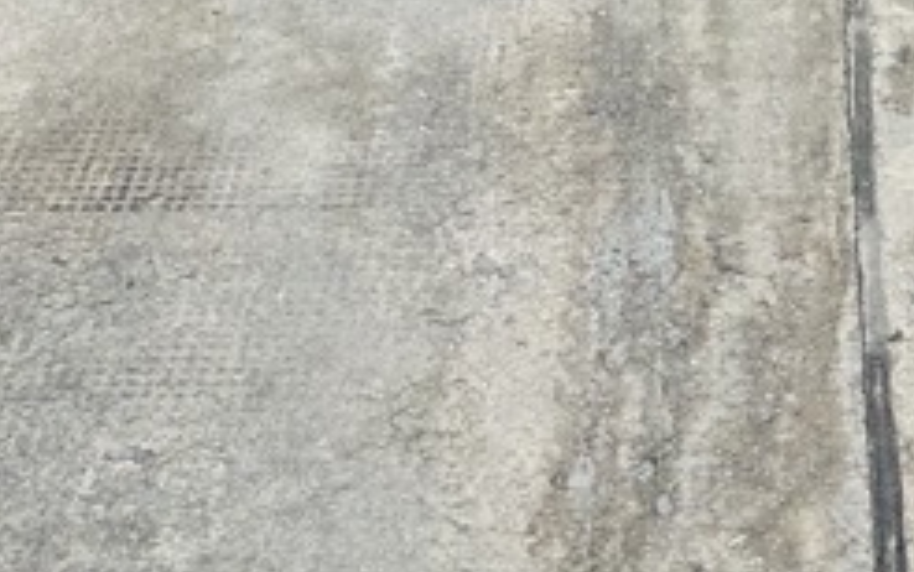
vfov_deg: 10.0
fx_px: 2642
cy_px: -1021
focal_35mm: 106
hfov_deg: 19.4
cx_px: 769
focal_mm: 6.86
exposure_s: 1/171
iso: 64
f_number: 1.78
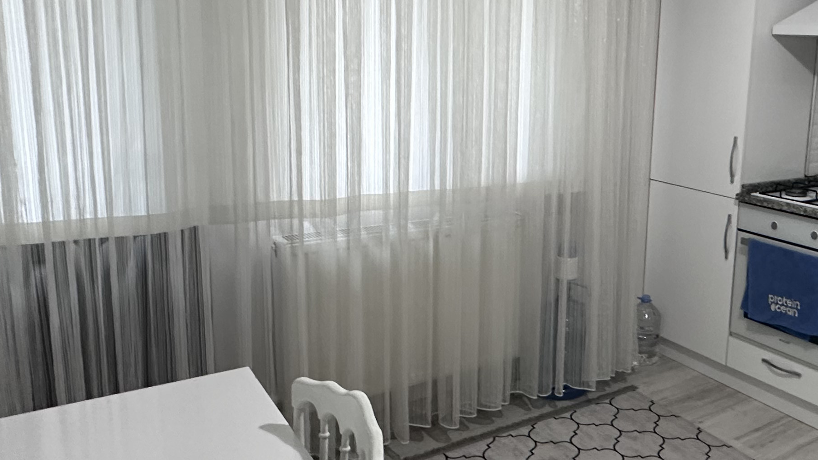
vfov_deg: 34.5
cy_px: 185
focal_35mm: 34
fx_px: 737
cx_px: 662
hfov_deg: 53.9
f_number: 2.2
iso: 320
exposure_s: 1/50
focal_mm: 2.22
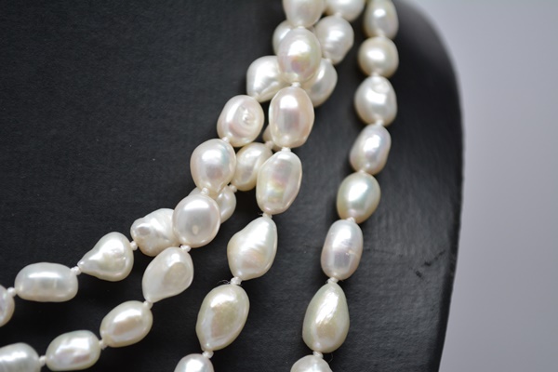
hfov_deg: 24.6
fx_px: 1279
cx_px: 279
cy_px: 186
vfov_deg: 16.6
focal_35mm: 82
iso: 560
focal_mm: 55
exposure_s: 1/60
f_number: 5.6
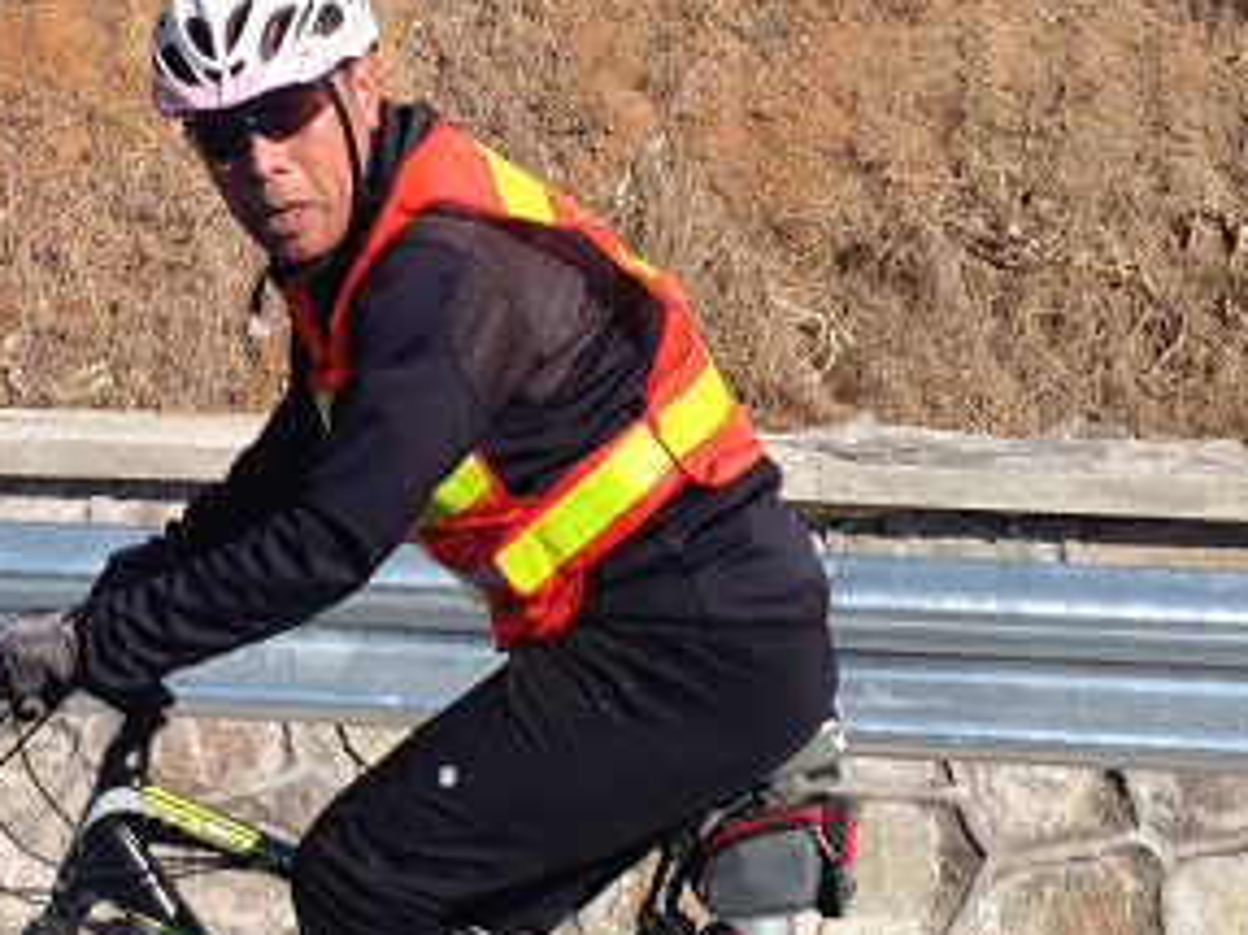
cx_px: 344
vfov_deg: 15.3
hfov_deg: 20.3
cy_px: 194
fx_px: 3460
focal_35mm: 96
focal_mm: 4.28
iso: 64
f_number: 2.4
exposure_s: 1/2123
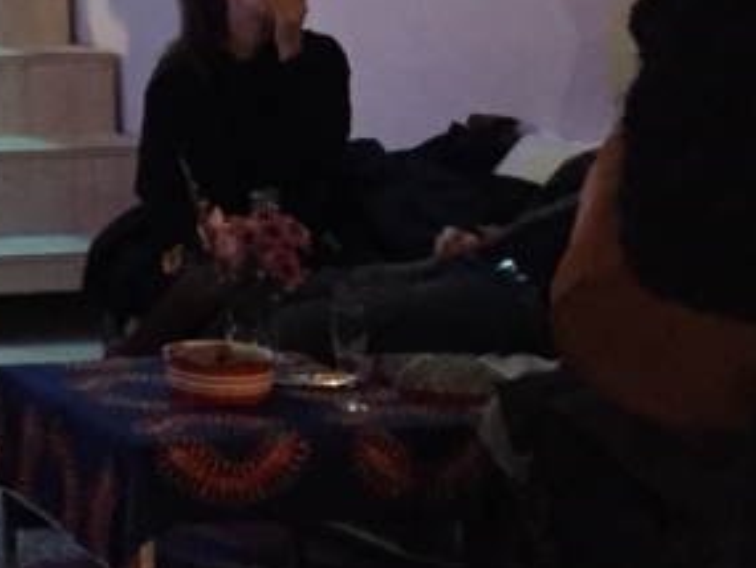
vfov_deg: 11.9
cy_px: -405
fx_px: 2534
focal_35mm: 116
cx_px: -480
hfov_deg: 15.3
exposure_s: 1/17
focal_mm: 4.15
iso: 400
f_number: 2.2
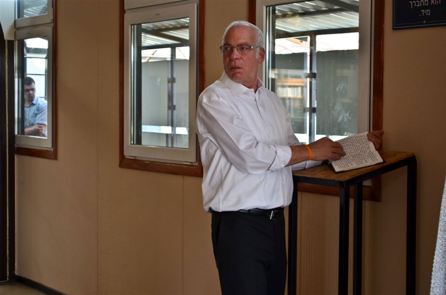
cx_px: 223
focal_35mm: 82
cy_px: 148
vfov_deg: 16.5
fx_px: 1020
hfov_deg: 24.7
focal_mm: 55
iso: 400
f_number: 5.6
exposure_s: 1/100
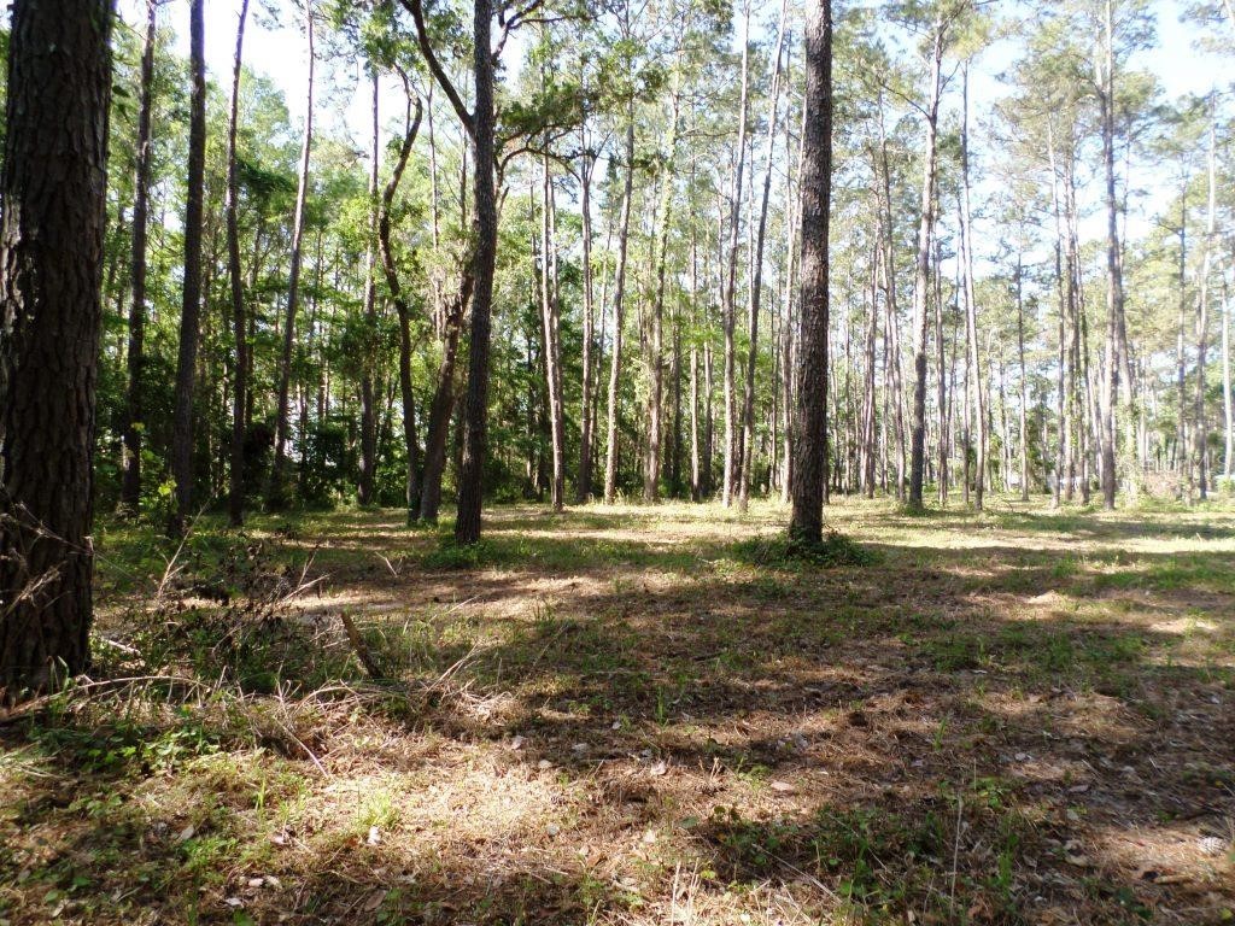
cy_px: 463
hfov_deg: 69.4
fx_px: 892
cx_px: 618
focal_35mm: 25
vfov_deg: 54.9
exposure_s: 1/180
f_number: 2.5
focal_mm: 4.5
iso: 80
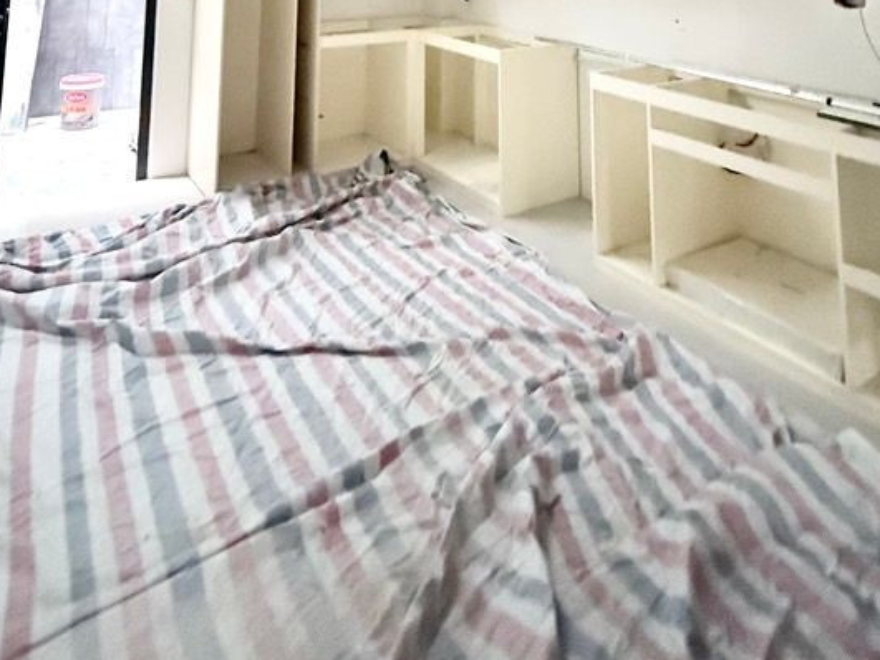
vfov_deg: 37.4
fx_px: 686
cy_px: -149
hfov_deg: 65.2
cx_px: 404
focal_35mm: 27
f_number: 2.2
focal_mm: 2.22
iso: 1250
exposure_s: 1/60
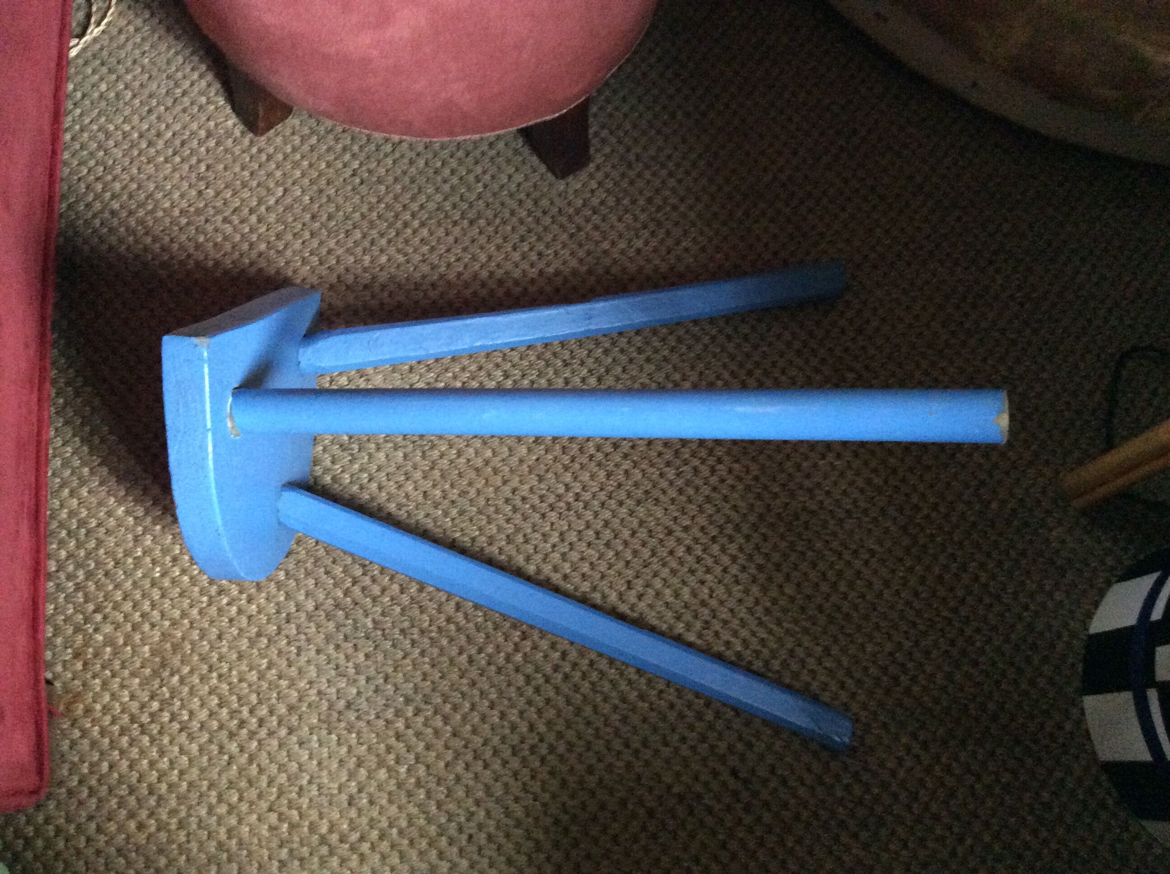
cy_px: 437
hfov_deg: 56.9
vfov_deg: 44.1
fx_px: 1080
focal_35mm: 32
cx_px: 585
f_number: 2.4
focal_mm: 3.3
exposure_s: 1/17
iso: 400
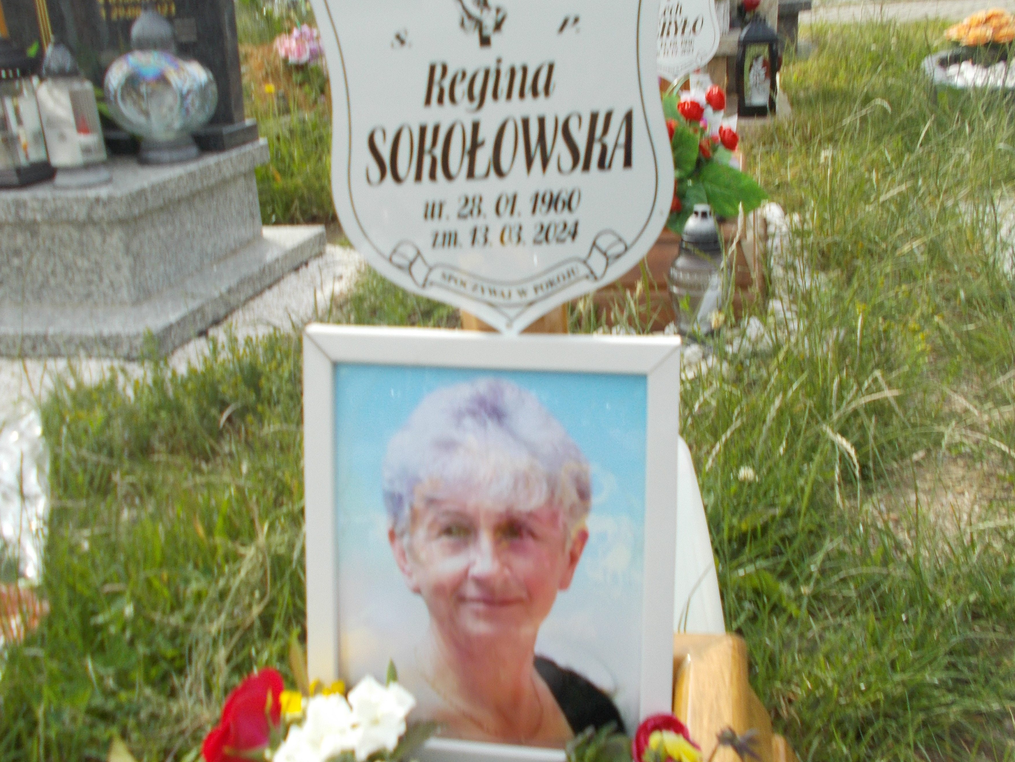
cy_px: 303
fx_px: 997
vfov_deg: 41.6
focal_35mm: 34
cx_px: 485
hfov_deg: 53.9
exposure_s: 1/100
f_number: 8
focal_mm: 4.6
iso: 80
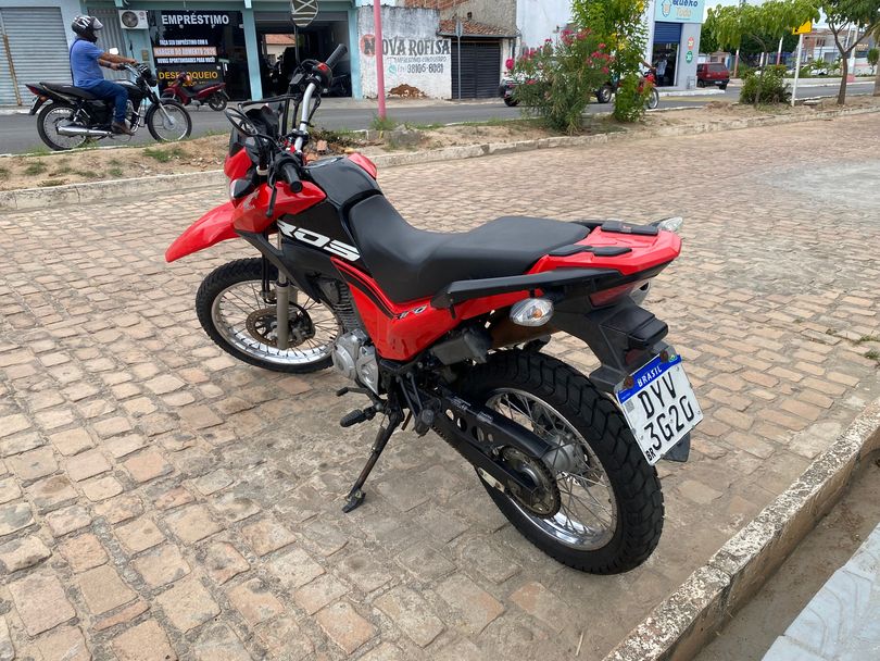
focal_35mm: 26
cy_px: 330
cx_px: 440
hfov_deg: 67.3
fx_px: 661
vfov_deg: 53.1
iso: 32
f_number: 1.8
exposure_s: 1/1124
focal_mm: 4.25
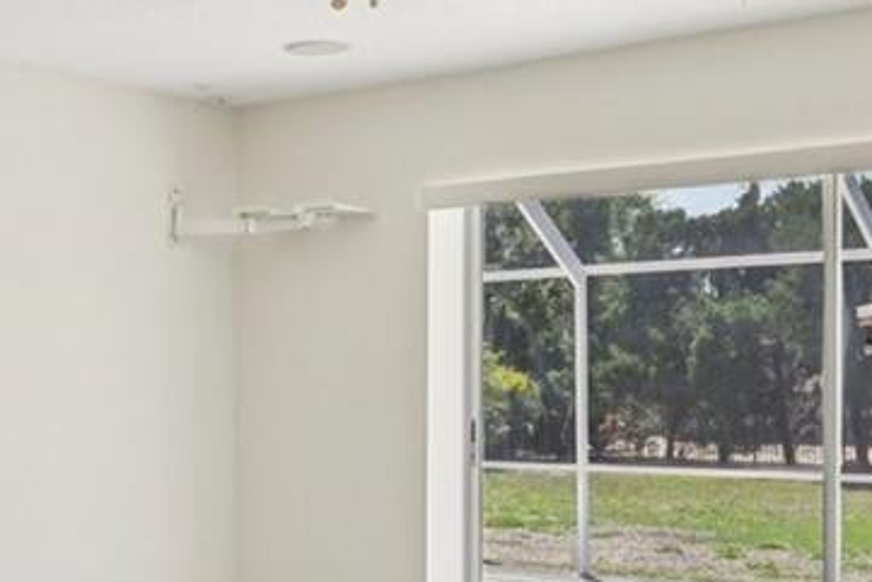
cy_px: 418
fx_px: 1502
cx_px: 39
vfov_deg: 21.8
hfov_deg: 30.5
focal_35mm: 62
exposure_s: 1/160
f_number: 8
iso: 400
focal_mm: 14
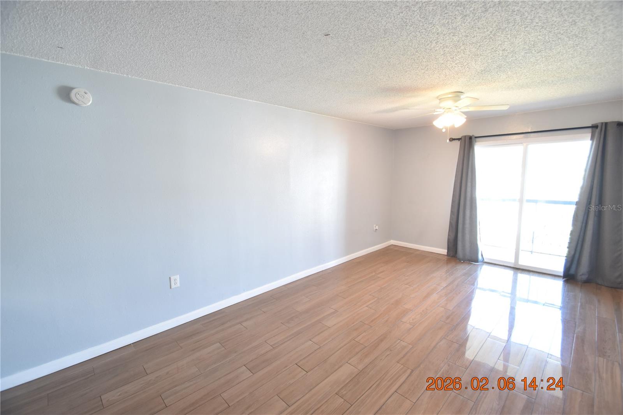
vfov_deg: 77.3
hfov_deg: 100.4
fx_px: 260
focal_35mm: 15
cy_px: 208
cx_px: 312
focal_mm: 10
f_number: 3.5
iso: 800
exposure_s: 1/45
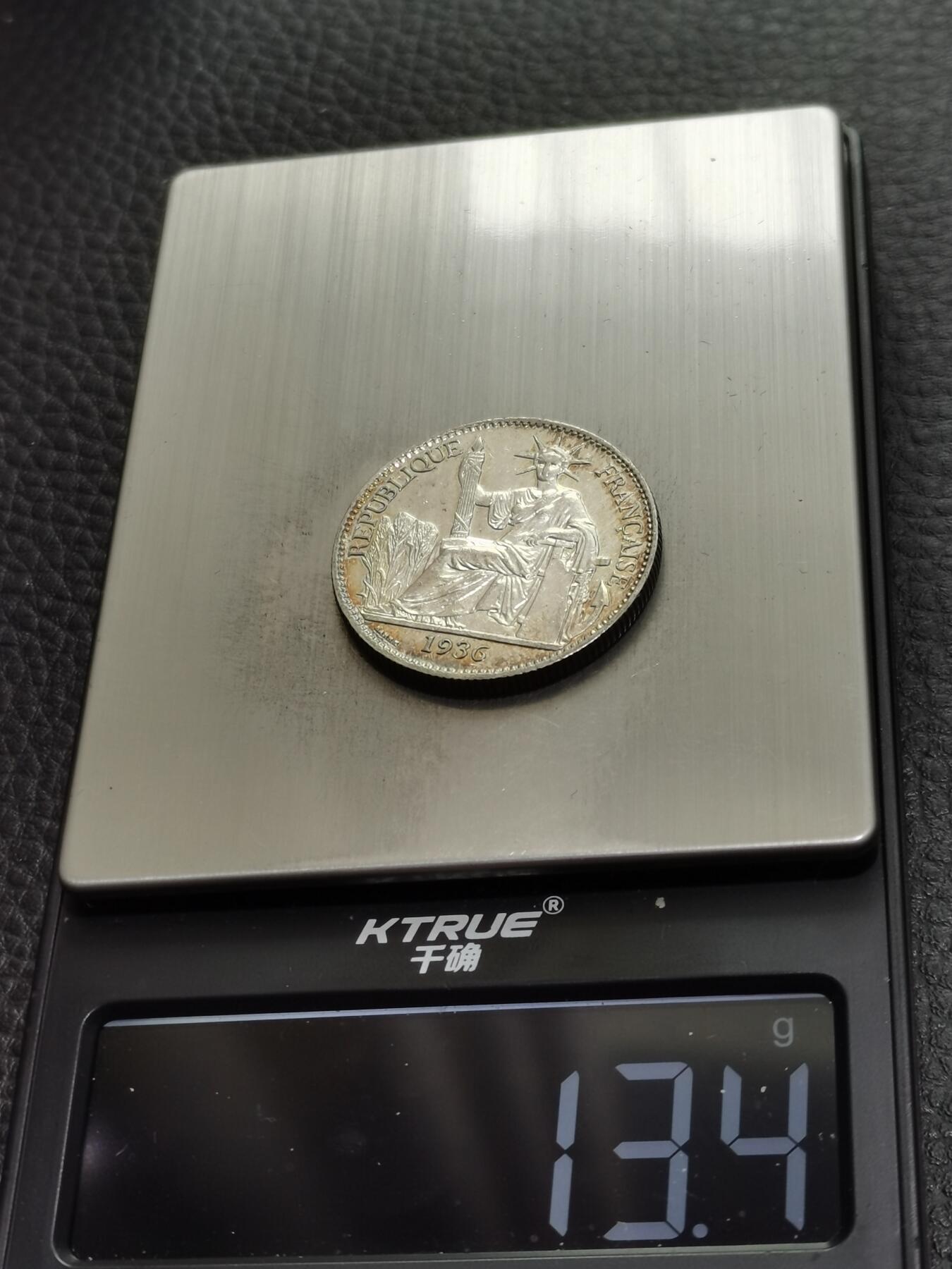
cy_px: 634
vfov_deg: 28.6
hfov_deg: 21.6
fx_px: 2493
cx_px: 476
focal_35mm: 68
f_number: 1.8
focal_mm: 5.58
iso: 50
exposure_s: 1/134
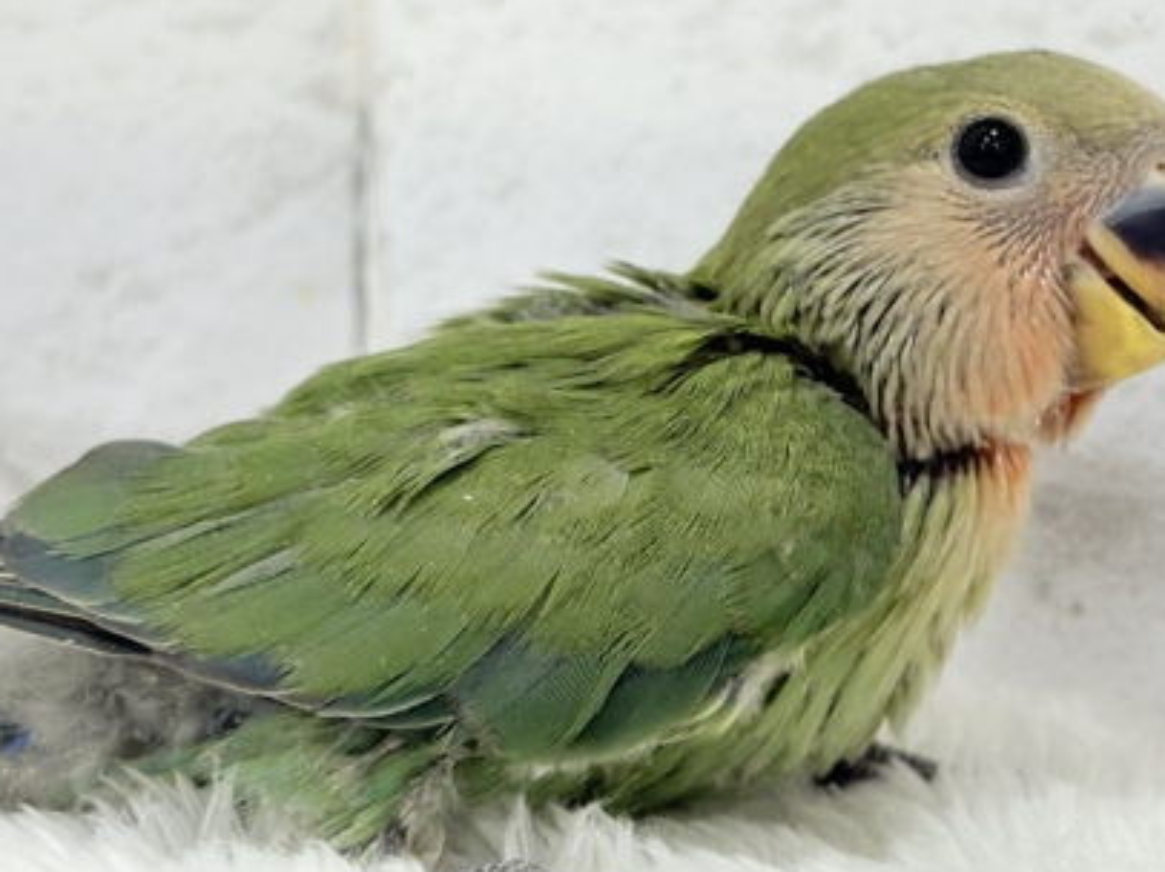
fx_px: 2758
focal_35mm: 82
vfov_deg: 18.0
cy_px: 356
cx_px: 689
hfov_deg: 23.8
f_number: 1.6
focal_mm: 5.96
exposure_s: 1/100
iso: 125
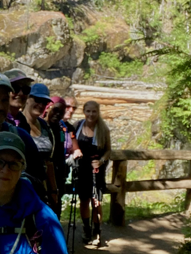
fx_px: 625
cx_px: -43
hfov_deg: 16.6
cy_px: 138
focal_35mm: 85
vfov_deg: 23.0
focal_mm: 2.71
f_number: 2.2
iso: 25
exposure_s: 1/324
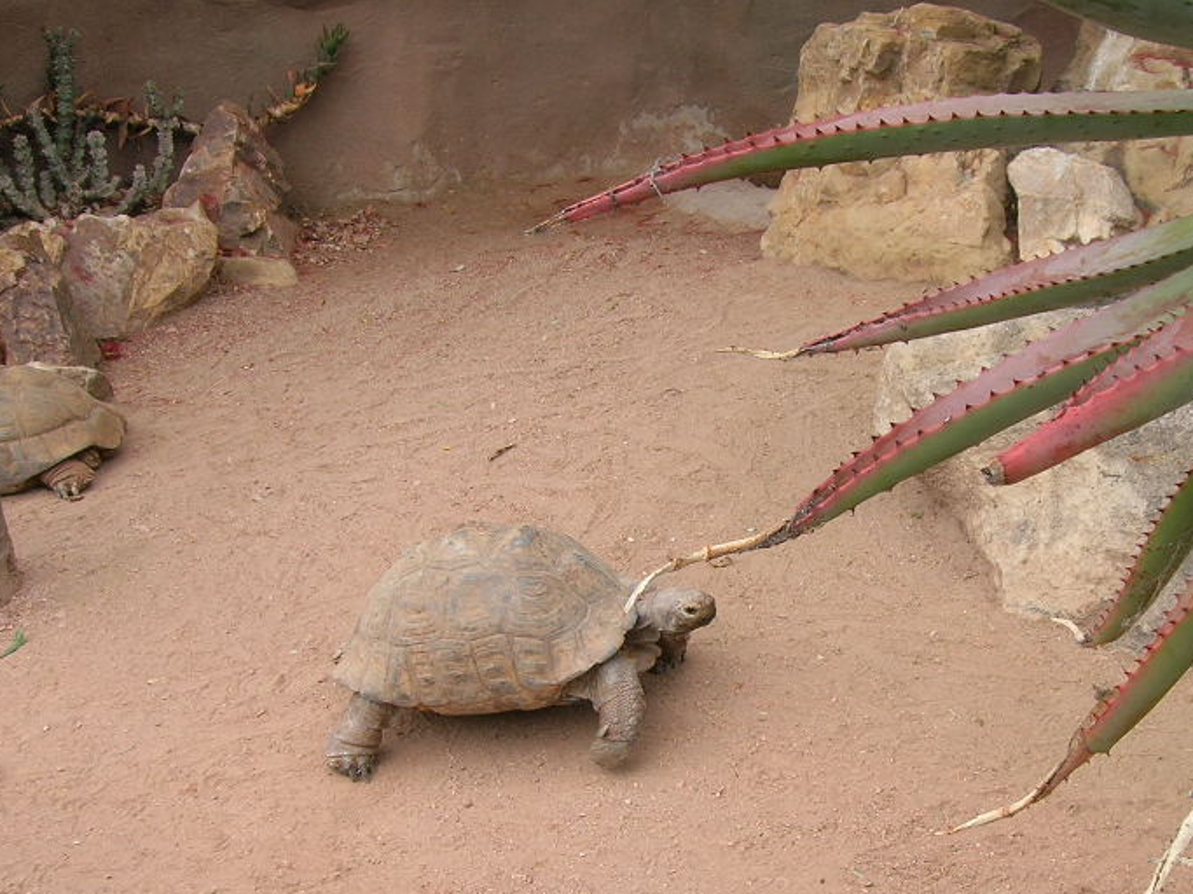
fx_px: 1757
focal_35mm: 51
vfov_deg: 28.3
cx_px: 756
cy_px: 613
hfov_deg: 37.2
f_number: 4.9
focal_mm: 5.7
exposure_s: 1/70.1
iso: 50
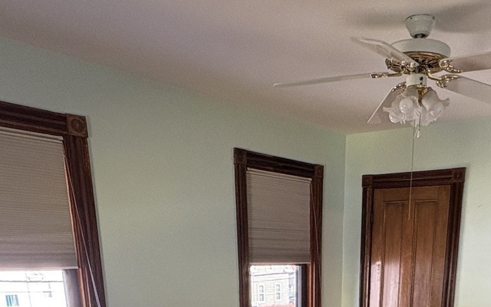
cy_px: 420
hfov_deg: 48.2
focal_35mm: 40
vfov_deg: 26.2
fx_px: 535
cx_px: 340
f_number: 2.2
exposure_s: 1/71
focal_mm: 2.22
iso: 200
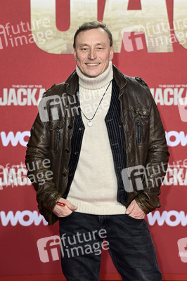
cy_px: 140
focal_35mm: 120
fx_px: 937
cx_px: 94
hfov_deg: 11.4
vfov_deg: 17.1
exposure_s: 1/250
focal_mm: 120
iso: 640
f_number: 5
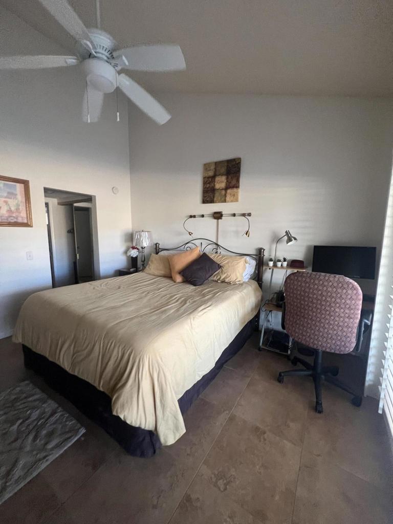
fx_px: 197
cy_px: 262
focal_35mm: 13
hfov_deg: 89.9
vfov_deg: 106.2
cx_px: 196
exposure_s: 1/60
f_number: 1.8
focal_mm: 1.57
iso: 250
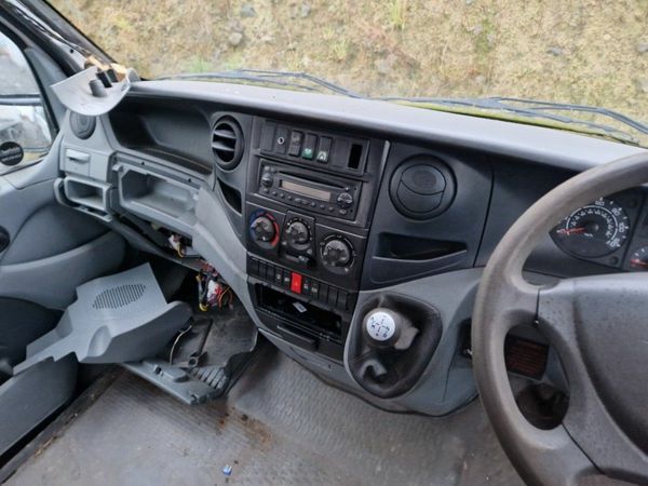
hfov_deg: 73.9
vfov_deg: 58.9
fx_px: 431
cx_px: 324
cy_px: 243
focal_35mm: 23
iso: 500
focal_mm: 5.4
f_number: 1.8
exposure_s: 1/33
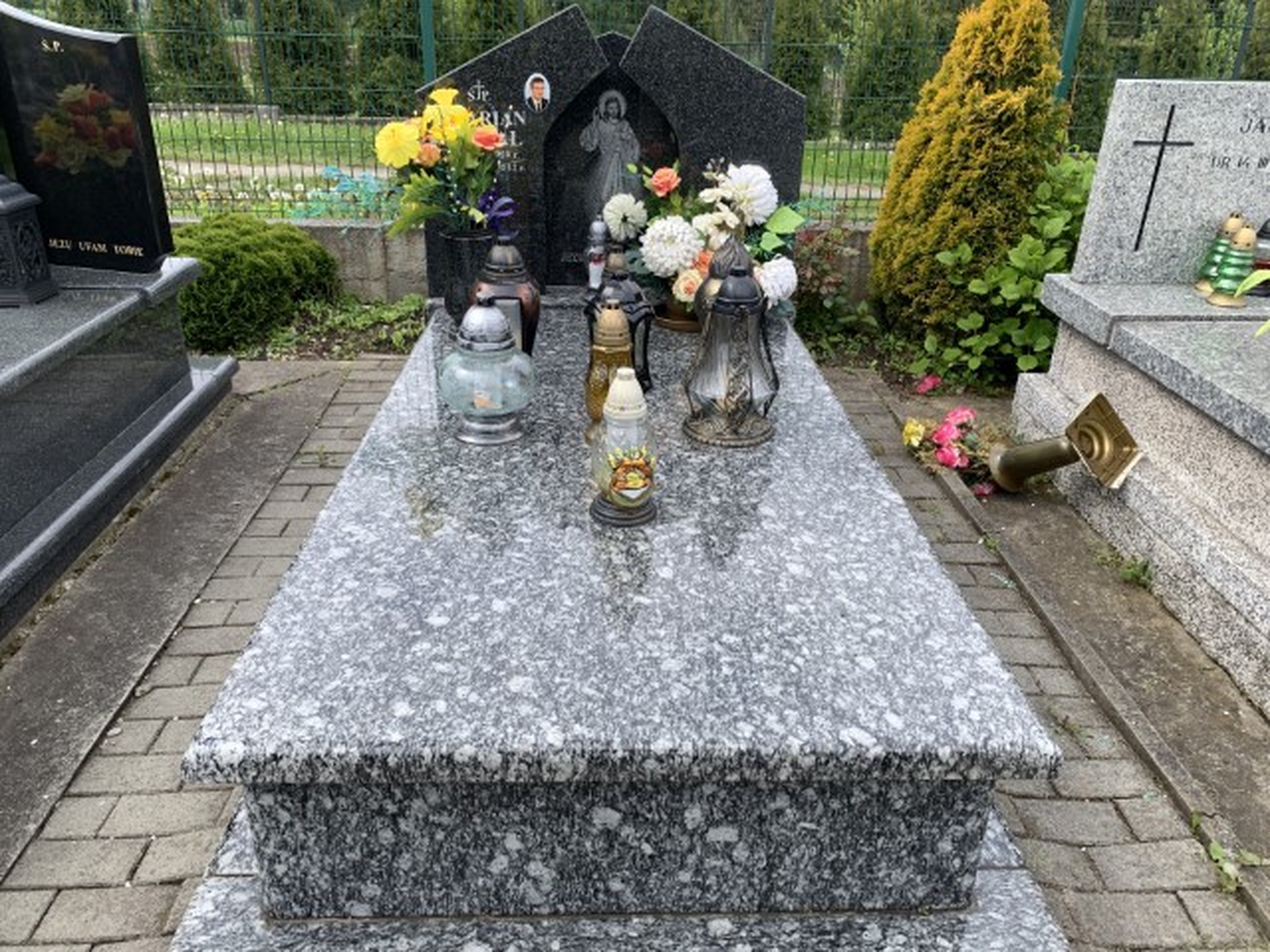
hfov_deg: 67.3
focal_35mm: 26
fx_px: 954
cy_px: 476
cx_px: 635
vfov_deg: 53.1
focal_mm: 4.25
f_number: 1.8
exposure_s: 1/1136
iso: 25
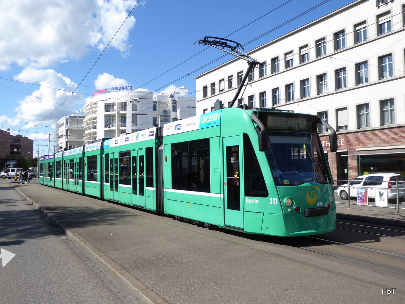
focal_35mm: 32
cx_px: 202
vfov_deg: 44.2
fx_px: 374
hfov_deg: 56.8
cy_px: 152
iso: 80
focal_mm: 5.4
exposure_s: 1/640
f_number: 3.5
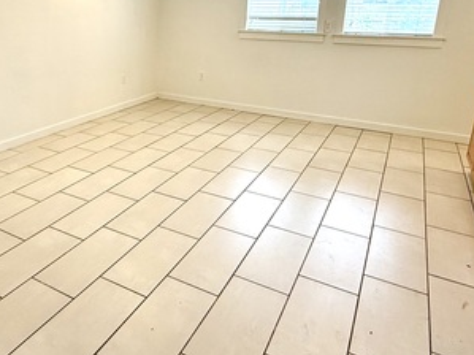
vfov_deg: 46.1
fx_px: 411
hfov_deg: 58.6
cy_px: 119
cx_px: 159
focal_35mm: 30
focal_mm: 2.22
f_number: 2.2
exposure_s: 1/120
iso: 160
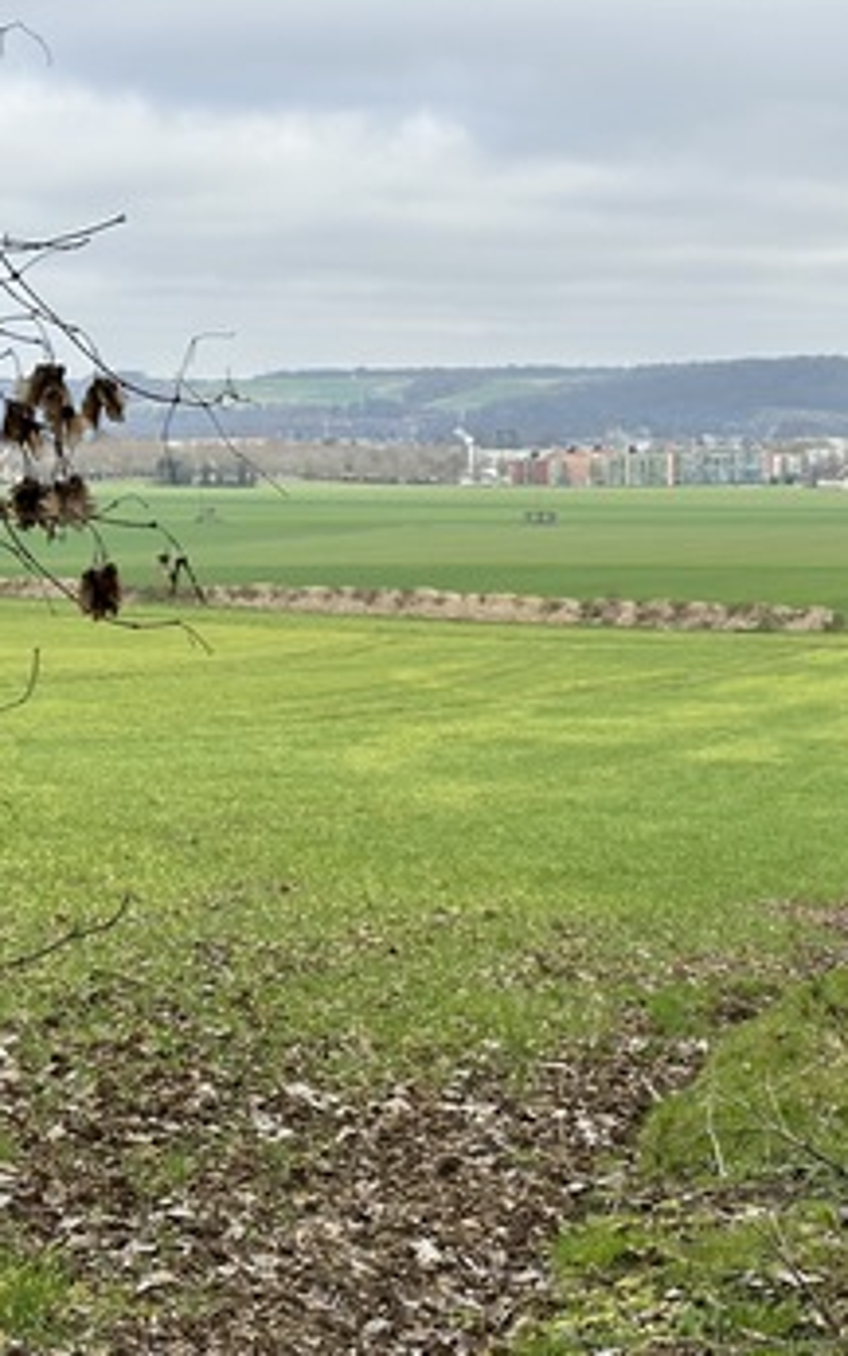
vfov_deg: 23.5
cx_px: 668
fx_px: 3253
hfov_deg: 14.8
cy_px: 758
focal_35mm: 88
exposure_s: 1/1395
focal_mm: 6.86
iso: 64
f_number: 1.78
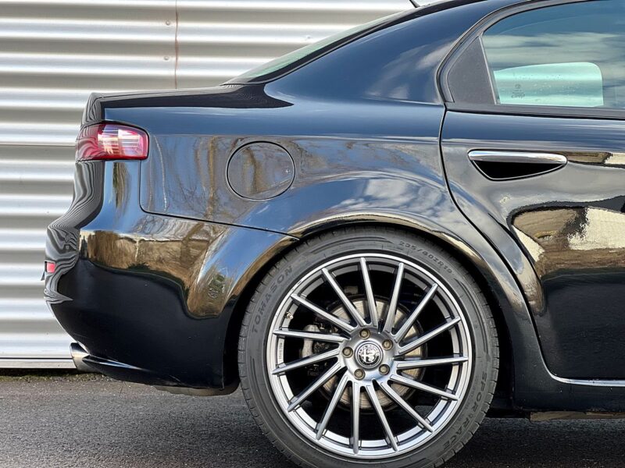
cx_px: 312
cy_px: 234
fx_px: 1390
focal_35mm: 77
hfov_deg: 25.3
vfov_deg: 19.1
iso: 64
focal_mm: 9
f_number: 2.8
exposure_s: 1/121
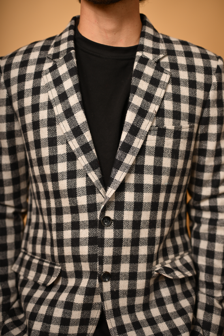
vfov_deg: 39.6
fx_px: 467
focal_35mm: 50
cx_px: 112
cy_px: 168
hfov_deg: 27.0
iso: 160
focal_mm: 50
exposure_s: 1/1000
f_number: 2.2
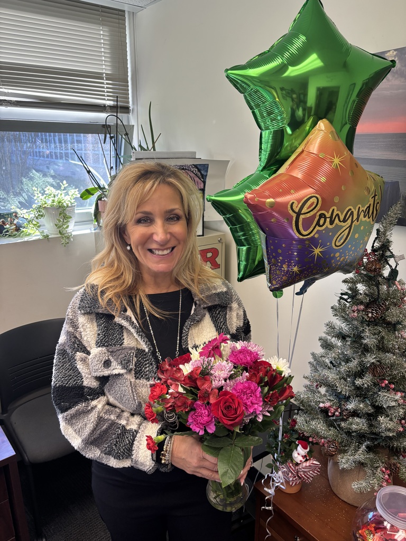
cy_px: 270
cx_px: 203
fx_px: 407
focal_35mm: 26
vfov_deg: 67.3
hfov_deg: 53.1
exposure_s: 1/120
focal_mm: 5.96
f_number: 1.6
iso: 125
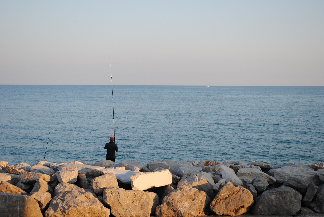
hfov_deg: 30.5
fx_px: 595
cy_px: 108
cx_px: 162
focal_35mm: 66
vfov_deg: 20.7
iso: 100
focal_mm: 44
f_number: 6.3
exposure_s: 1/160
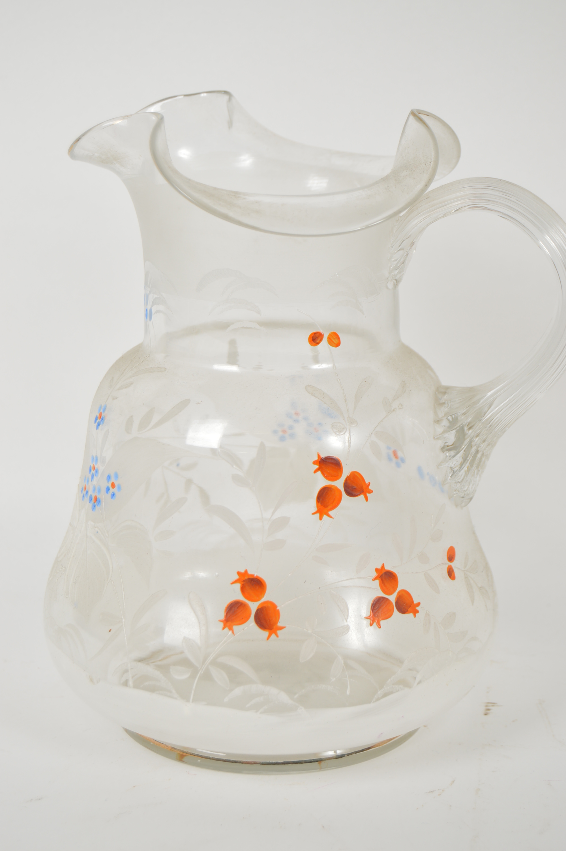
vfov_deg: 28.1
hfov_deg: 18.9
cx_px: 283
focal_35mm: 72
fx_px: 1701
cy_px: 426
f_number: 5.6
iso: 100
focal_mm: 48
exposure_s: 1/80
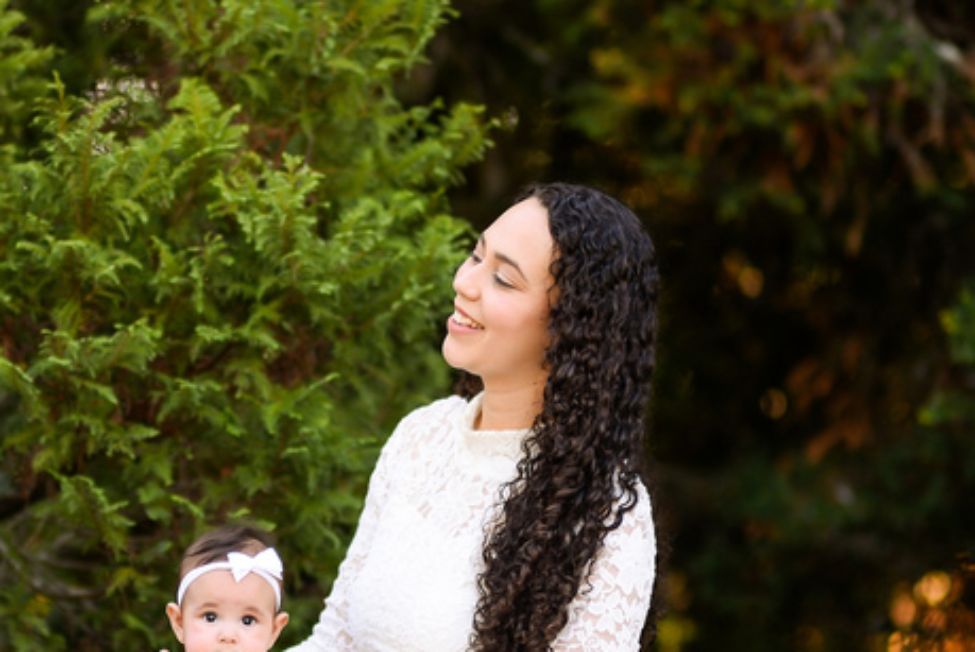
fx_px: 6018
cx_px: 253
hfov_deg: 9.2
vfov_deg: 6.2
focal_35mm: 222
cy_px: 479
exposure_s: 1/500
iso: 100
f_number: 1.4
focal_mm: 85
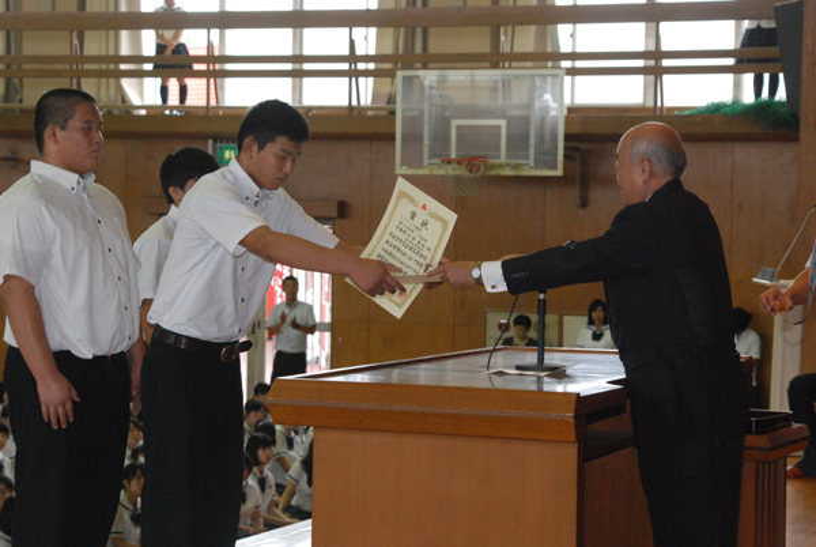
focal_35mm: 105
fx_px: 2383
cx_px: 408
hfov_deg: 19.4
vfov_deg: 13.1
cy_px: 274
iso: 1600
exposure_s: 1/200
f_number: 5.6
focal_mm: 70
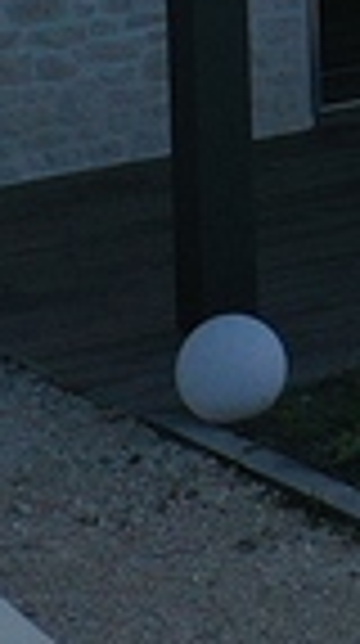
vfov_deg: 7.2
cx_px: 1242
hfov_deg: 4.1
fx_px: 4788
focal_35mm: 281
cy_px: -896
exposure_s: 1/3200
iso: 100
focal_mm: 10.26
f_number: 3.2
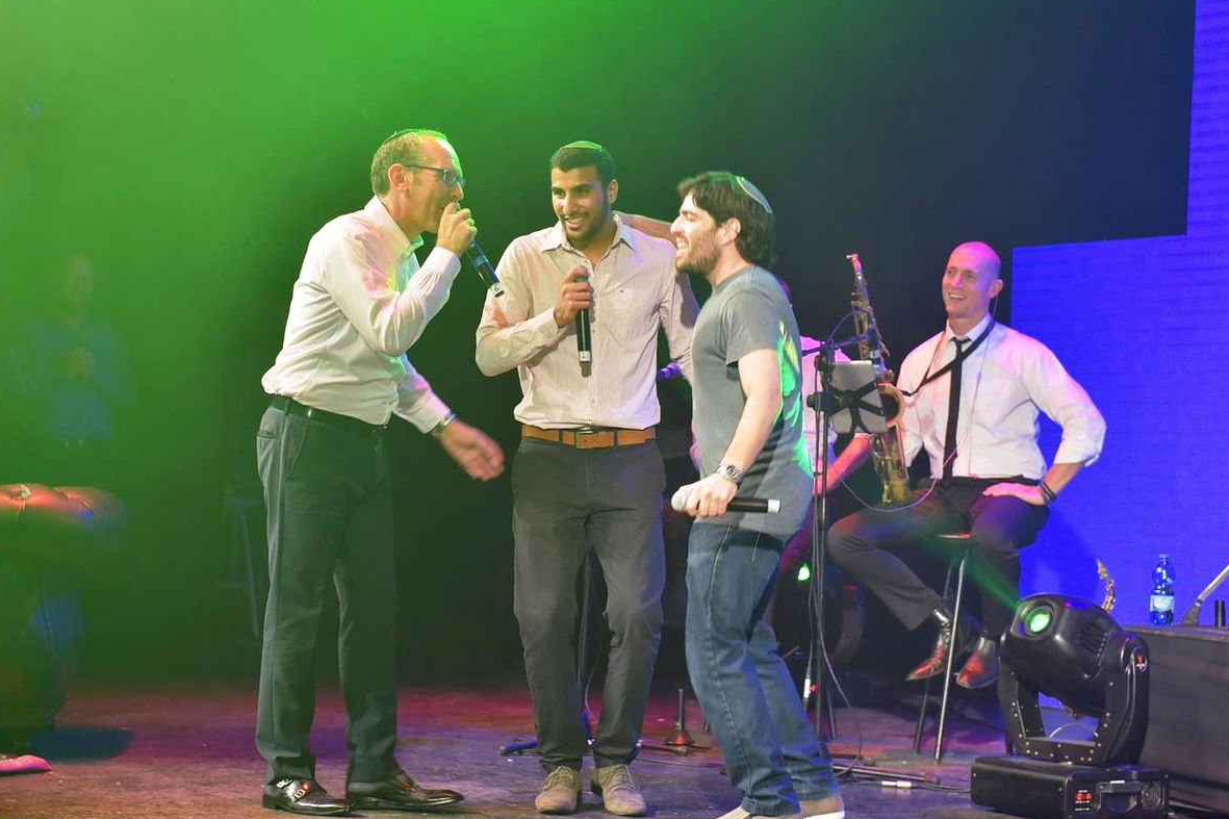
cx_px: 622
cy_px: 426
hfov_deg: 24.5
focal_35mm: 83
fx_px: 2833
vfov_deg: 16.4
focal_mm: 70
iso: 1000
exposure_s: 1/125
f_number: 4
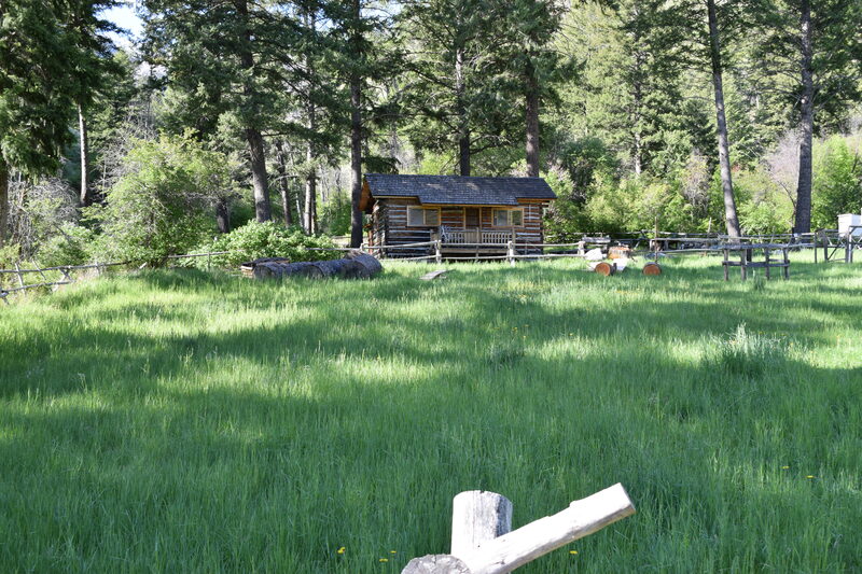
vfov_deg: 28.9
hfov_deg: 42.3
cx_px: 431
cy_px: 287
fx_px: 1113
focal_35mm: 46
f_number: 7.1
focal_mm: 31
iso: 400
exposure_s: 1/200
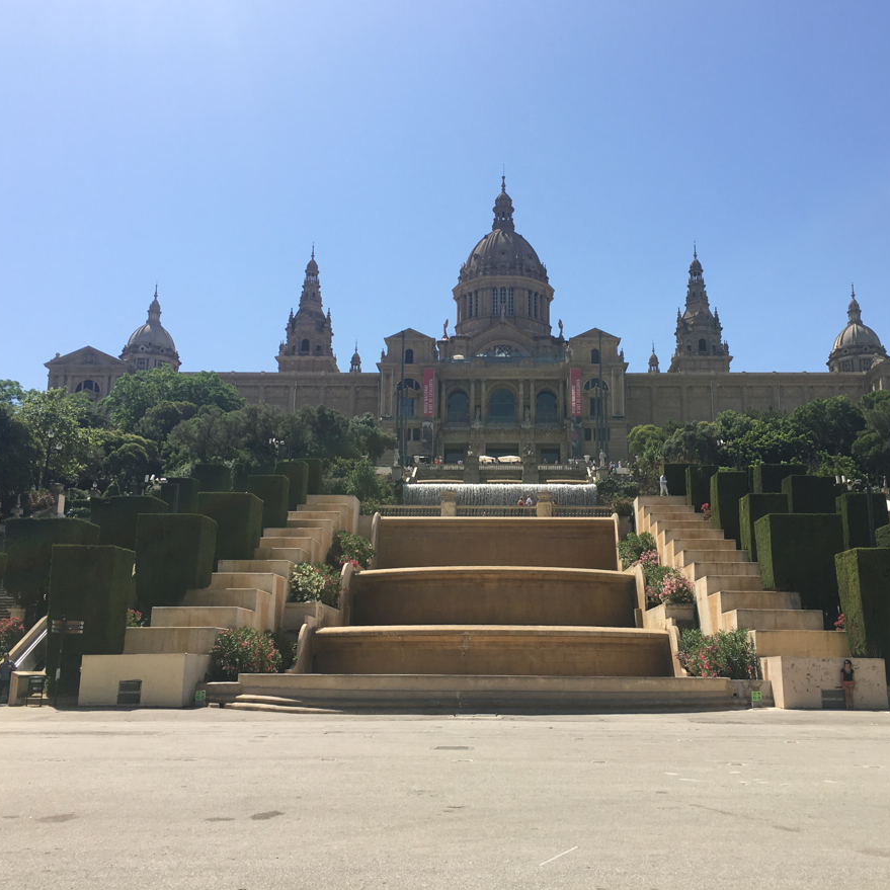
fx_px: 1018
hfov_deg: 47.1
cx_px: 497
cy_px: 439
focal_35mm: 35
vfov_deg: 47.2
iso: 25
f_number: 2.2
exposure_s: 1/1672
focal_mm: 4.15
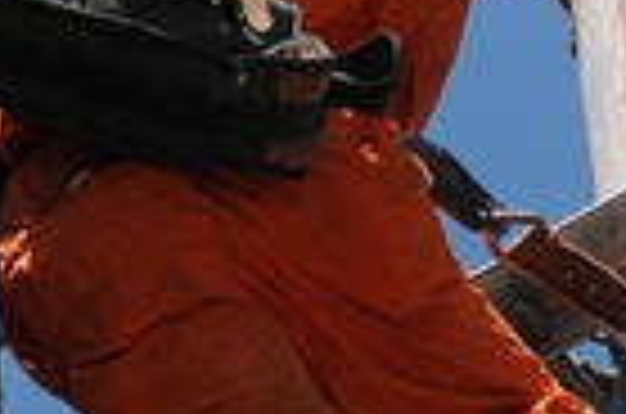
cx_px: -410
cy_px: 133
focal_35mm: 622
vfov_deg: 2.2
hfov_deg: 3.3
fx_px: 10791
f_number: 9.5
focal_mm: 90
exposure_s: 1/250
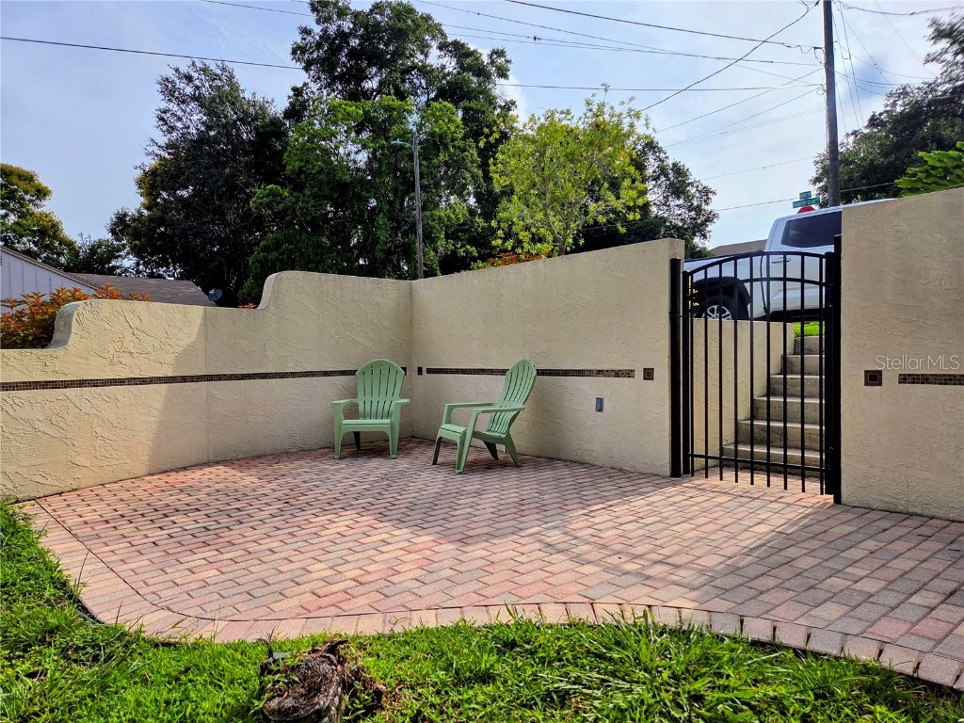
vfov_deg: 58.9
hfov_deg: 73.9
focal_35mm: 23
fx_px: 641
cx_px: 482
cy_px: 362
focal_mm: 5.4
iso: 80
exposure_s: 1/7891
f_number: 1.8
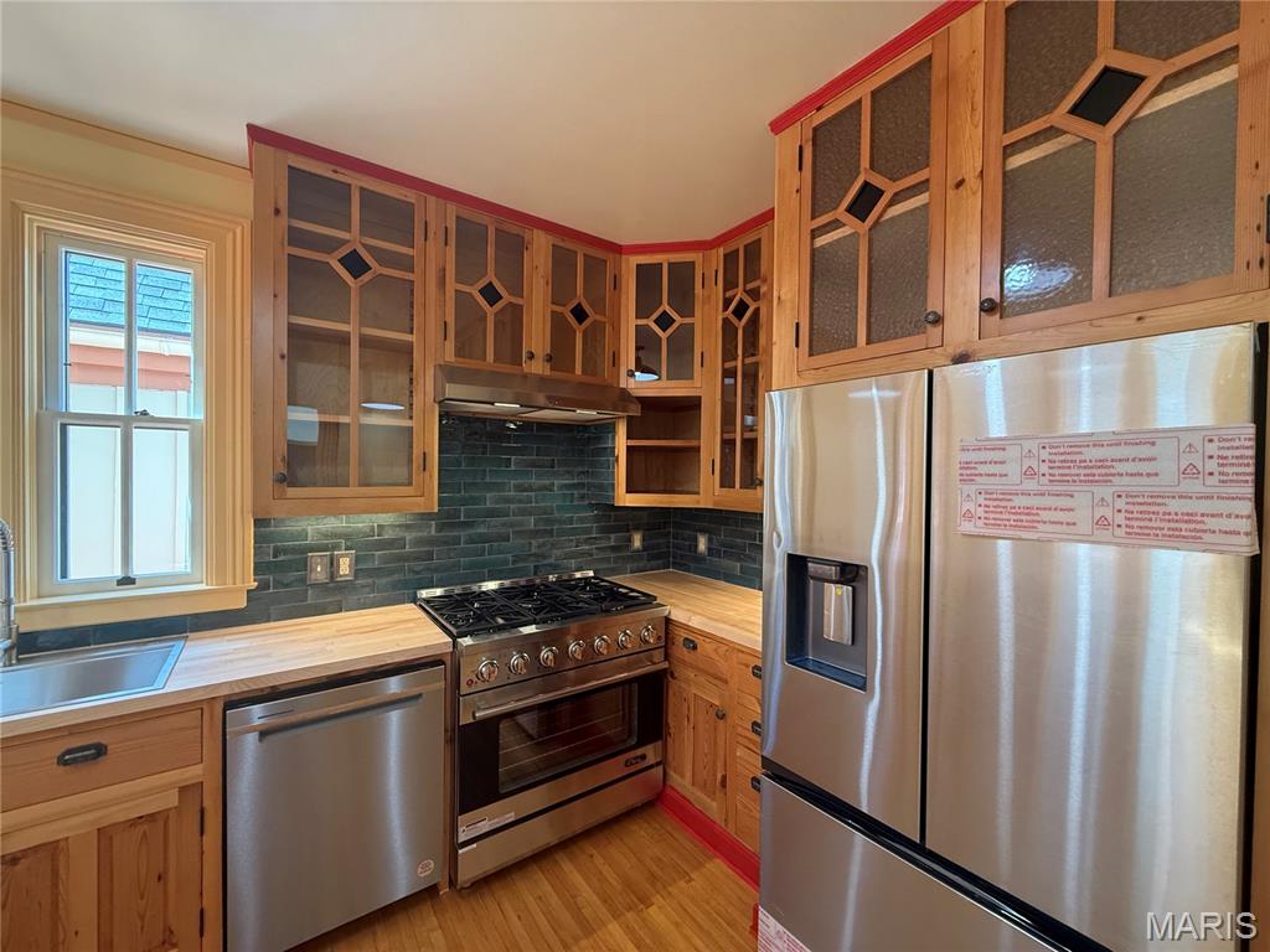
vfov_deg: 85.7
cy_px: 476
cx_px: 635
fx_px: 514
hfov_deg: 102.1
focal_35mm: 14
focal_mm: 2.22
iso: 320
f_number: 2.2
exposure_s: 1/120
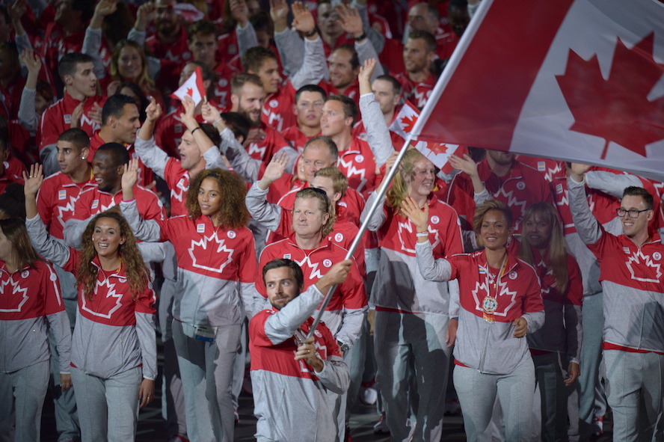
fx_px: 11060
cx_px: 332
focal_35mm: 600
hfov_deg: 3.4
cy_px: 221
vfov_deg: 2.3
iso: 2500
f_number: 4
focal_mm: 600
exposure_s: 1/320
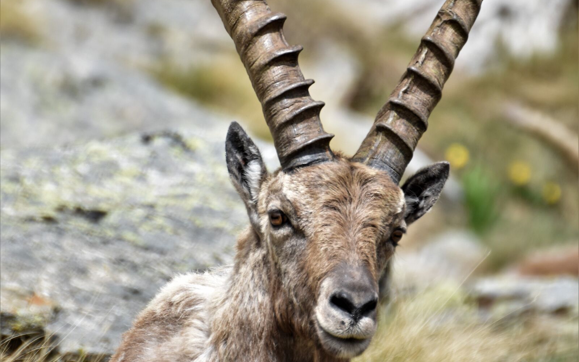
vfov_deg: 1.9
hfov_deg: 3.1
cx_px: 290
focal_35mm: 689
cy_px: 176
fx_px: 10870
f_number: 5.6
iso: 400
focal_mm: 300
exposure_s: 1/800
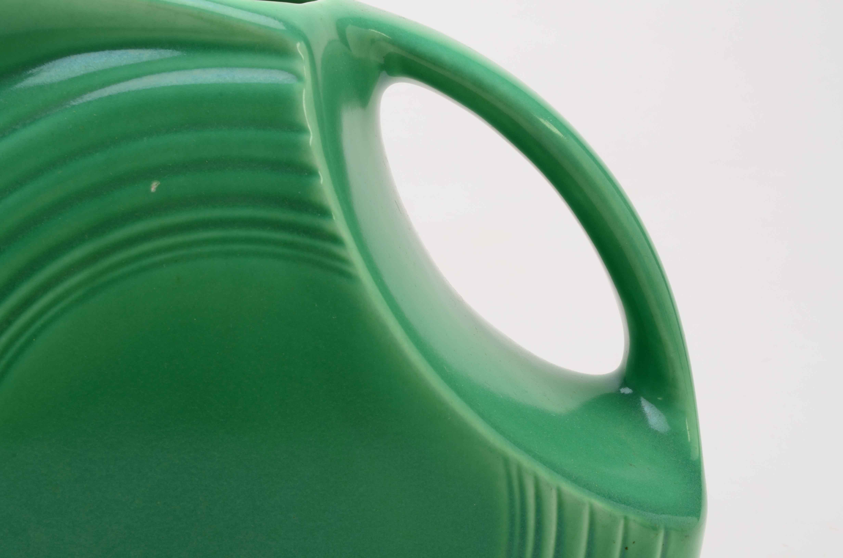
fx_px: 1928
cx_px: 422
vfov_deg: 16.5
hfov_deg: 24.7
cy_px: 279
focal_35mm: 82
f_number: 25
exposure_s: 1/160
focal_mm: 55
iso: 100
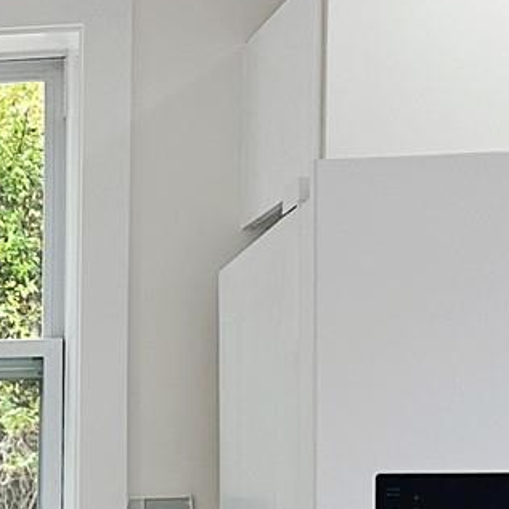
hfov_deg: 10.3
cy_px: 596
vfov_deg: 12.5
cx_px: -872
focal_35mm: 137
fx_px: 2279
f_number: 1.78
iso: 64
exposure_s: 1/134
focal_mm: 6.86
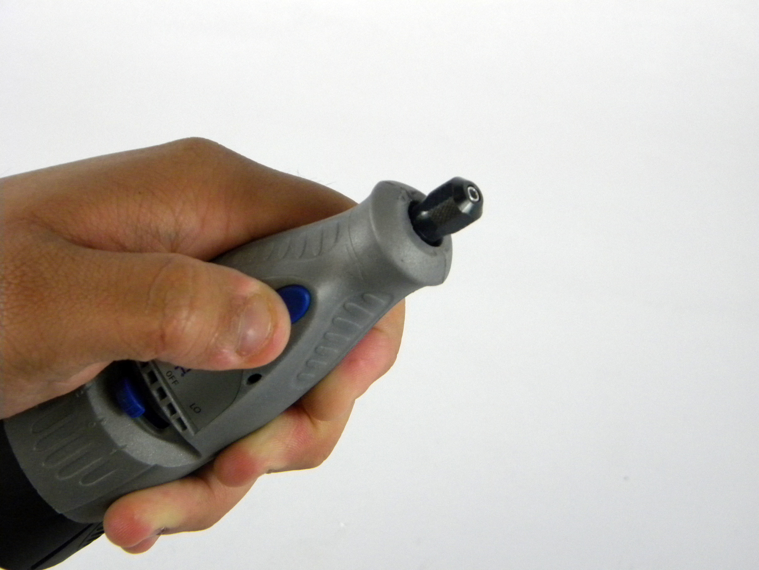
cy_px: 285
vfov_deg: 17.8
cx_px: 380
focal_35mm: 83
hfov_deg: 23.6
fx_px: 1820
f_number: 4.5
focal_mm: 15.1
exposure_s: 1/326
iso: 400
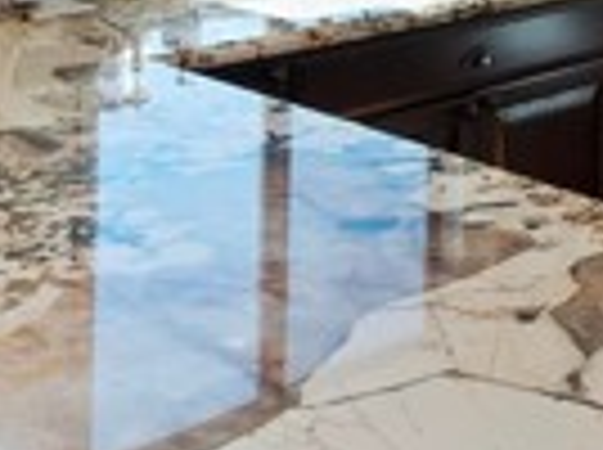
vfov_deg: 18.7
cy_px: -232
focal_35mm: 69
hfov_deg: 25.5
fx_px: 1200
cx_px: 711
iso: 110
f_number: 8
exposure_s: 1/30
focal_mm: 10
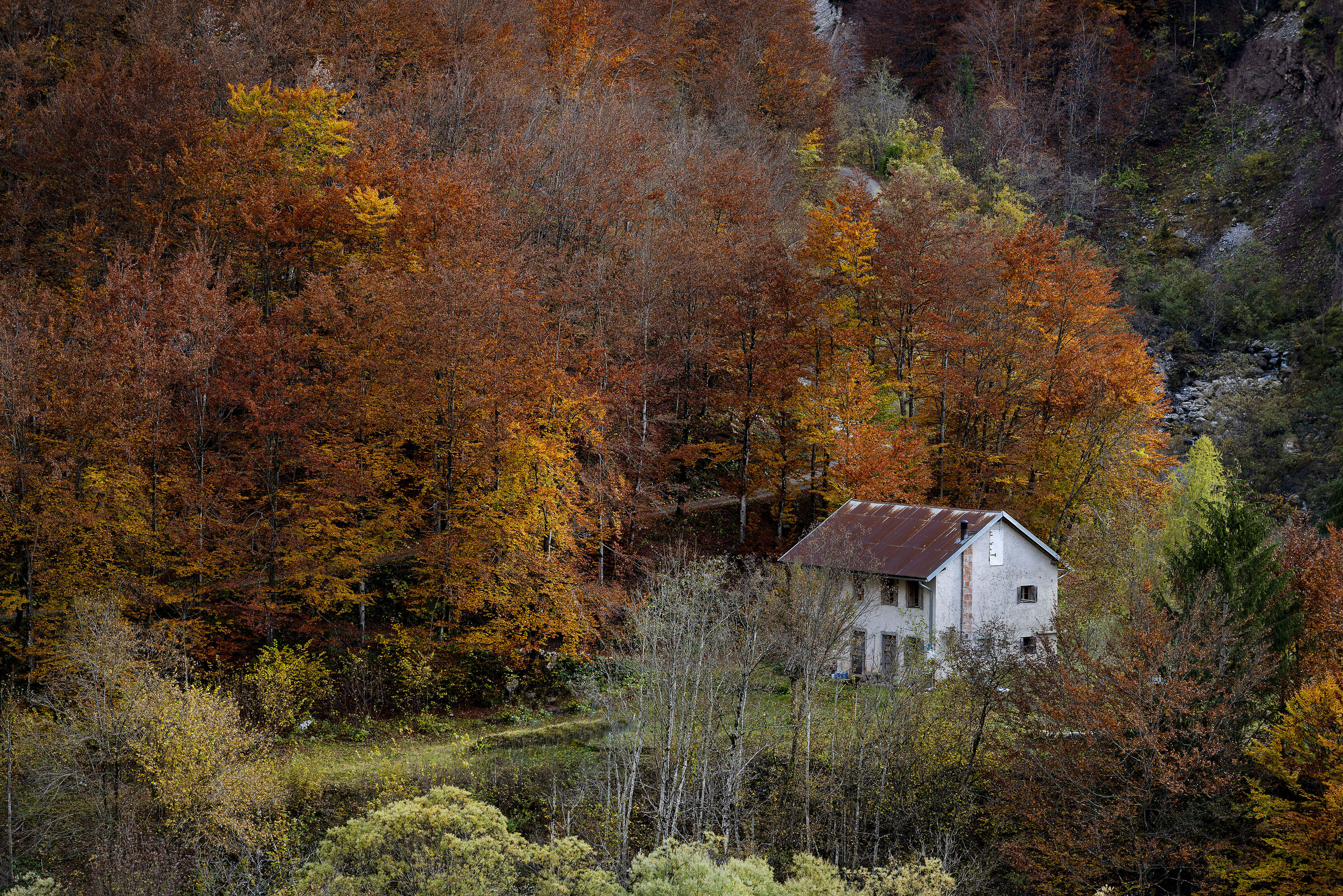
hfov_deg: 19.5
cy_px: 448
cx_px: 672
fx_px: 3918
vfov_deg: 13.0
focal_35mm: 105
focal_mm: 105
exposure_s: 1/250
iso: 200
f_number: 6.3
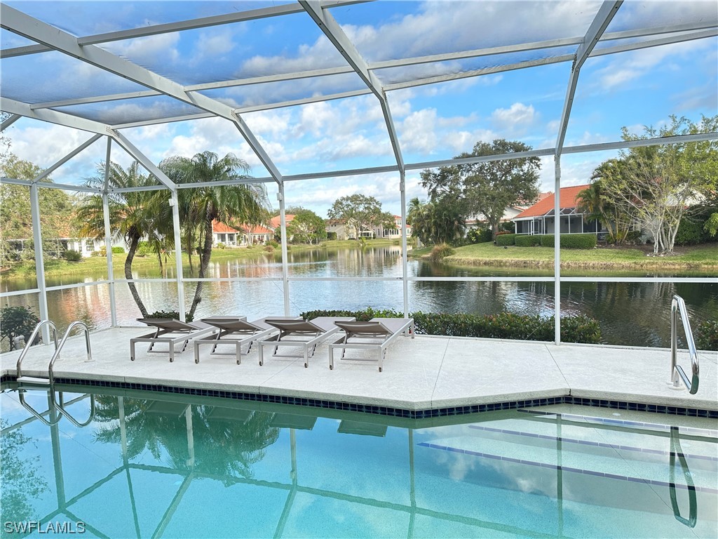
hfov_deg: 71.6
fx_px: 498
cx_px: 359
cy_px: 270
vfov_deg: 56.8
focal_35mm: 24
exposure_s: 1/386
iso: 80
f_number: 1.78
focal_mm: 6.86
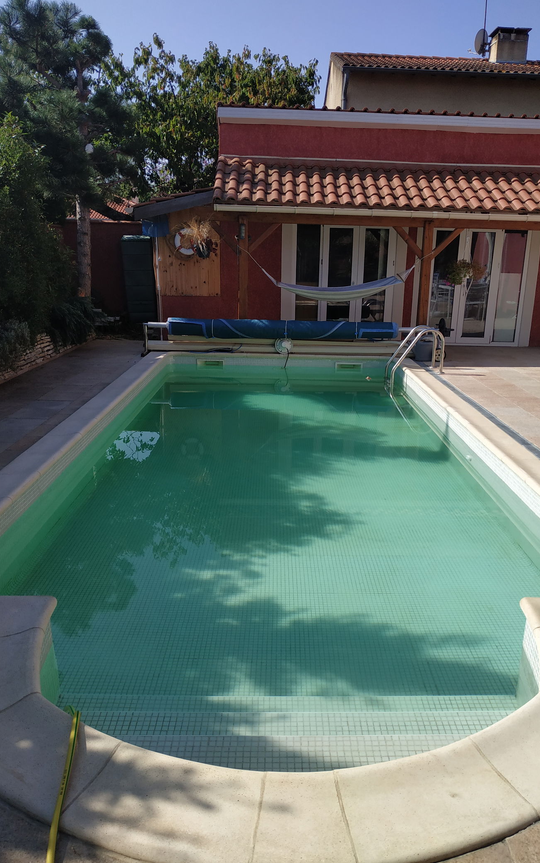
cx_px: 292
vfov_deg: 70.4
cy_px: 437
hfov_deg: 47.5
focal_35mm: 26
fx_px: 612
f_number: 1.9
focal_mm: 3.94
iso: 100
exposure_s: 1/2197
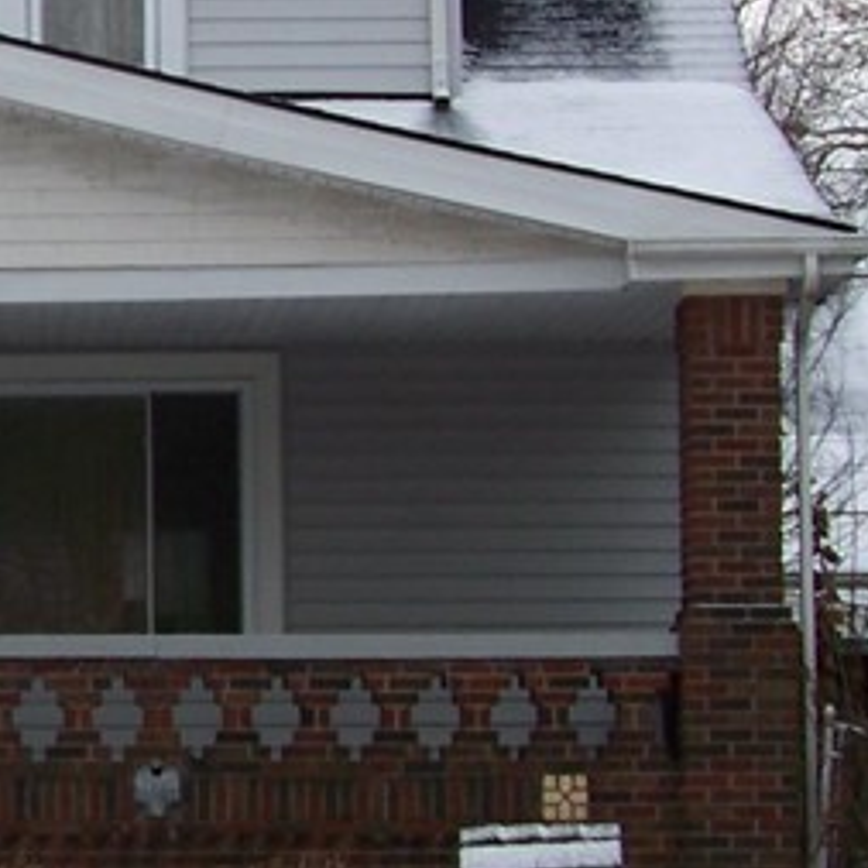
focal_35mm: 136
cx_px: -774
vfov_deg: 12.7
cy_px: 50
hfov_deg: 11.7
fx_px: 3858
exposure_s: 1/250
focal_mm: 6.3
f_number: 4
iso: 64
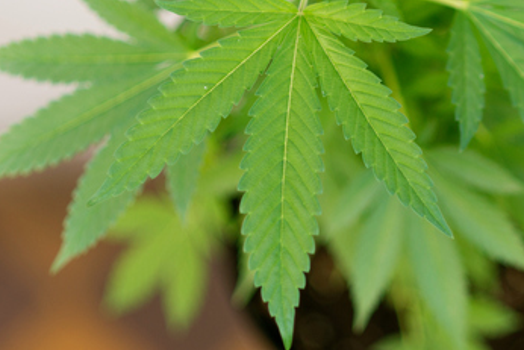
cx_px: 432
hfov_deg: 11.5
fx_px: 2592
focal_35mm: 178
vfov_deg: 7.7
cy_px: 122
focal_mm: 85
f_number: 2
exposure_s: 1/500
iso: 250
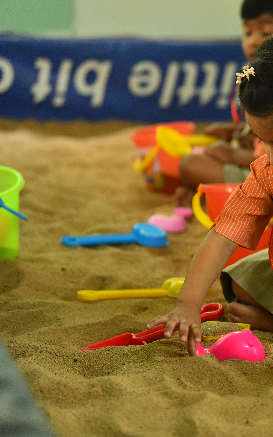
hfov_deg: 10.7
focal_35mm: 120
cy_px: 217
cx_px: 327
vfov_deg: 17.4
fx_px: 1429
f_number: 2.8
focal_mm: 78
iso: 1000
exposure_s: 1/160
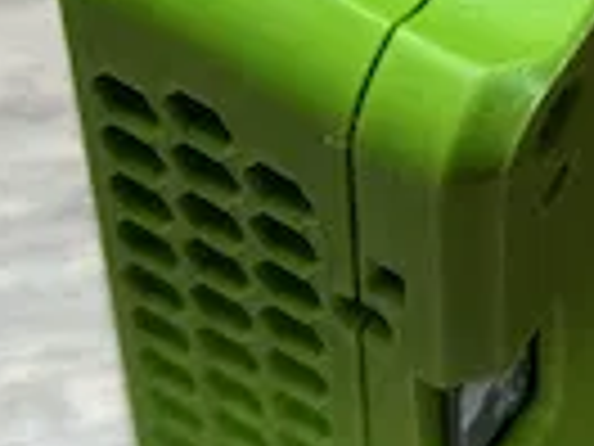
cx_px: 693
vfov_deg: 6.2
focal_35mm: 233
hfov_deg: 8.4
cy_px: -356
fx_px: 3998
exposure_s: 1/50
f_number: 1.78
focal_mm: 6.86
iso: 250
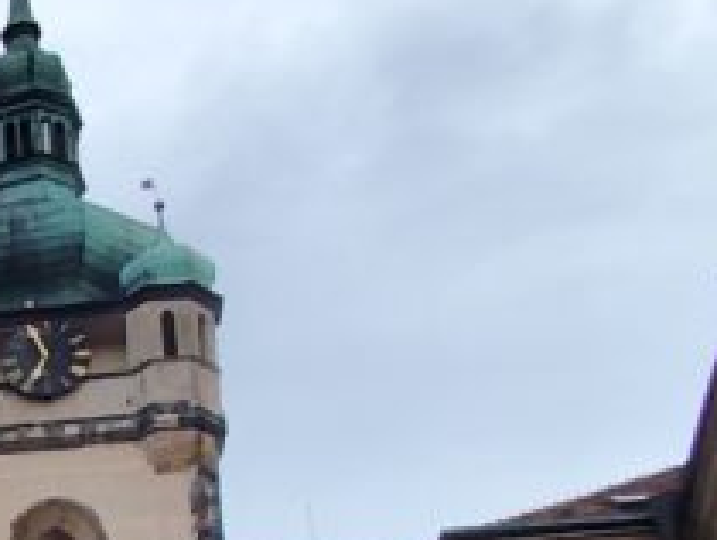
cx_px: -481
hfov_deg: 19.1
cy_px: 894
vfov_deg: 15.7
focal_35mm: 84
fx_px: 1742
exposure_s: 1/224
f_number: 2.2
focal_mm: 1.65
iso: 50
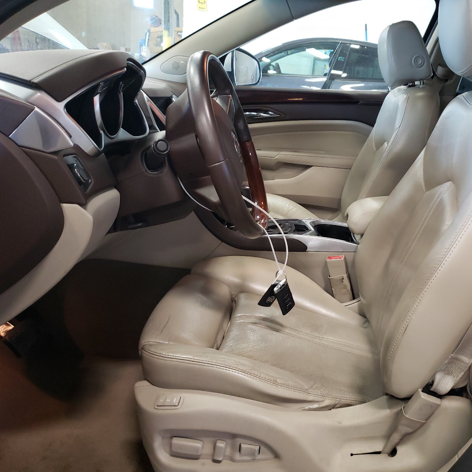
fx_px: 478
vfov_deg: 52.5
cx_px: 297
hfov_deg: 51.9
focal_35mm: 31
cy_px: 237
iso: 295
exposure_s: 1/40
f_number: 1.5
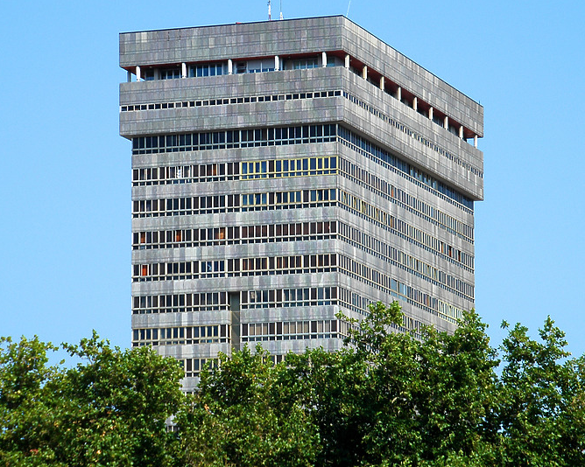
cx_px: 300
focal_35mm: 163
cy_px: 211
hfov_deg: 11.8
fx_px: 2821
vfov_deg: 9.5
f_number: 7.1
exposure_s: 1/800
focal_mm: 86
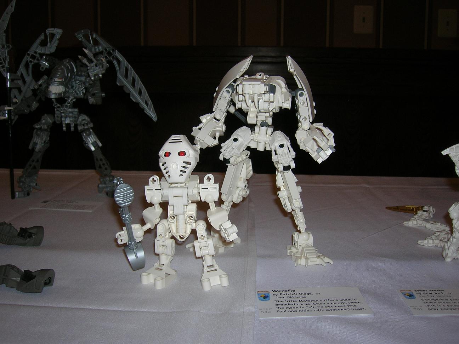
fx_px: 477
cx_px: 230
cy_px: 172
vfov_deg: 39.7
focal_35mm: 36
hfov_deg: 51.4
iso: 50
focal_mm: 6
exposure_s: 1/60.1
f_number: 2.9
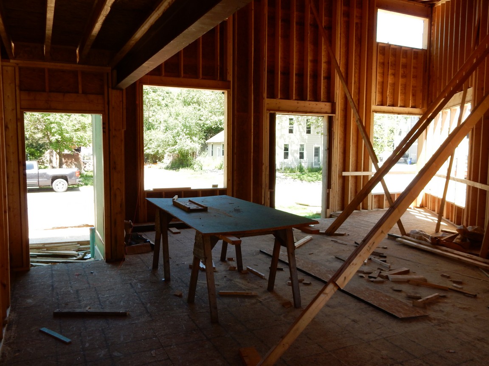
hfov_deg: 60.0
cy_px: 183
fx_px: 424
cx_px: 244
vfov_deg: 46.8
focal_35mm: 30
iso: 125
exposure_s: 1/100
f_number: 4
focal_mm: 5.4
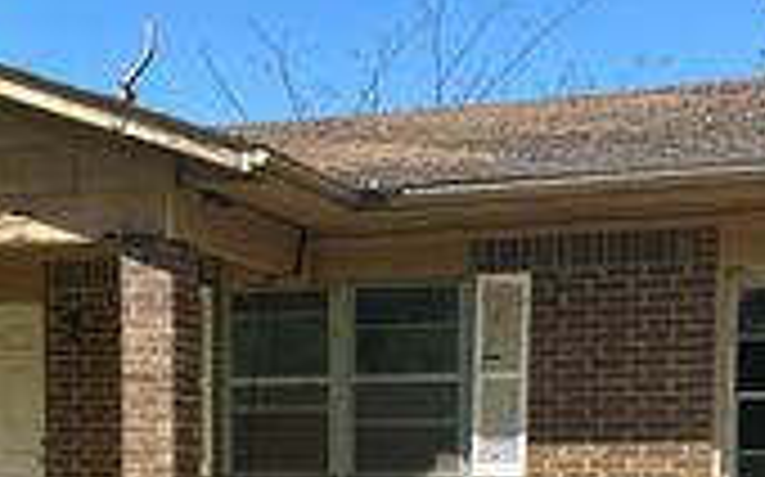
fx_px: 1563
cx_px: 364
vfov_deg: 16.8
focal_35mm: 75
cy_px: 533
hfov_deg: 27.5
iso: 80
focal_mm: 6.86
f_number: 1.78
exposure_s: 1/3472
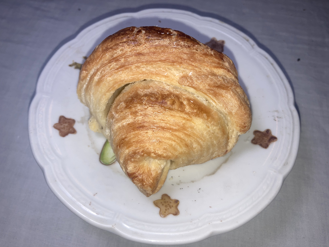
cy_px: 124
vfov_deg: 49.7
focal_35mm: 28
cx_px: 164
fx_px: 266
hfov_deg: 63.4
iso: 20
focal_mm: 3.99
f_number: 1.8
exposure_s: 1/298
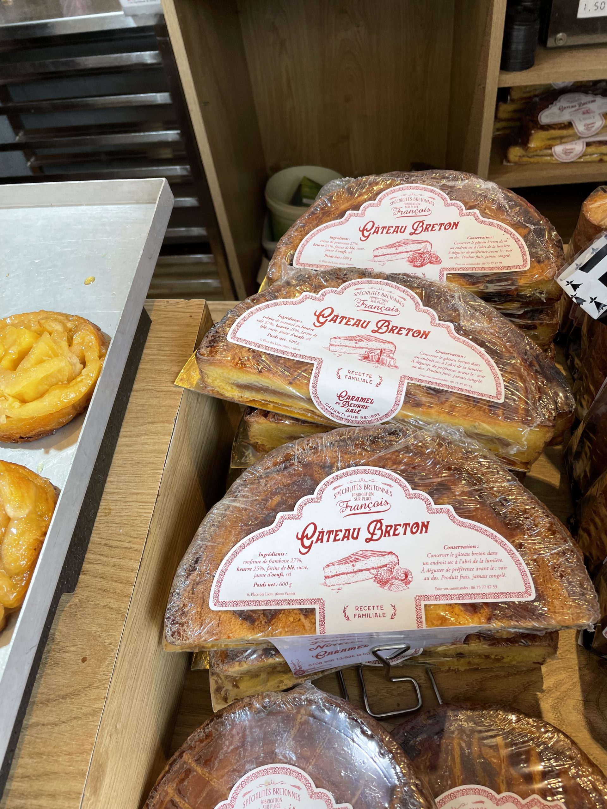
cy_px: 404
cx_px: 304
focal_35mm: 26
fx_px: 608
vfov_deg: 67.3
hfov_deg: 53.1
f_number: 1.6
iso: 32
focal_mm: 4.2
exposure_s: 1/113
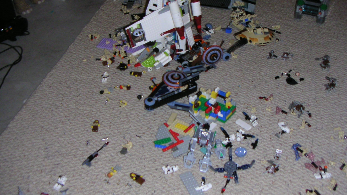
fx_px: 386
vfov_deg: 28.3
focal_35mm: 42
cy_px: 90
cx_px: 173
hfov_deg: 48.4
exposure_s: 1/45
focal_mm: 5
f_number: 2.8
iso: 200
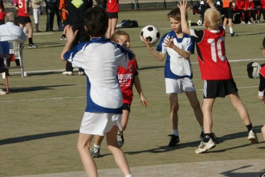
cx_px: 195
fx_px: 1038
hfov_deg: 14.5
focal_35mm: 141
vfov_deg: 9.7
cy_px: 85
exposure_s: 1/320
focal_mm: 60
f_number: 16
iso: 200
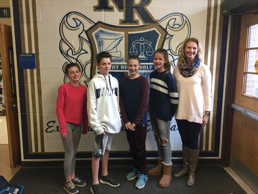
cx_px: 129
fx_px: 216
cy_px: 97
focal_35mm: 29
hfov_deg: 61.7
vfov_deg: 48.2
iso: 50
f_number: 2.2
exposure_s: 1/15
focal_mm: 4.15
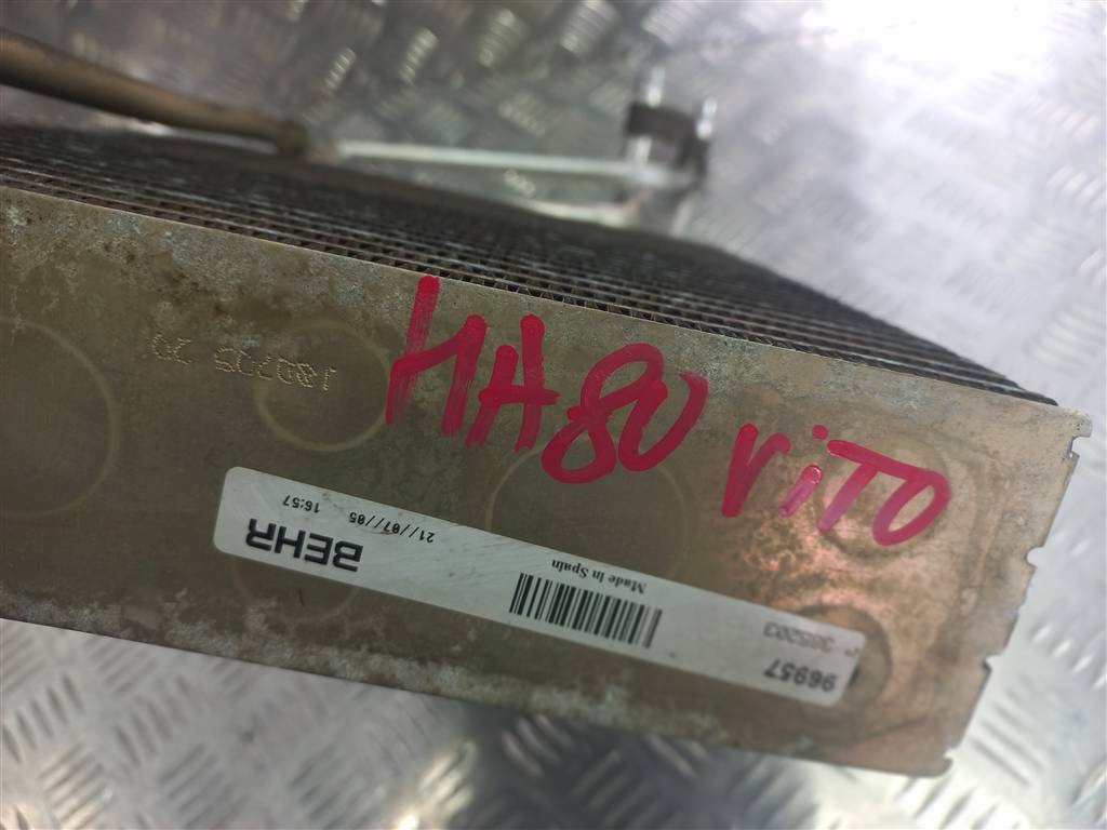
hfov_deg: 69.4
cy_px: 415
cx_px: 554
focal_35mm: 25
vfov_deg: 54.9
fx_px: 799
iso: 50
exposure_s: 1/50
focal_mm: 4.6
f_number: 1.8
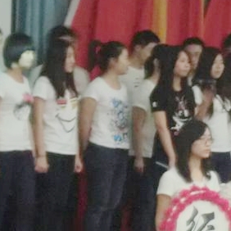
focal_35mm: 281
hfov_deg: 6.2
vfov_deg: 6.2
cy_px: 90
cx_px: 219
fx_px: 2122
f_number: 5.7
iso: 800
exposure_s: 1/8
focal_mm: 20.21
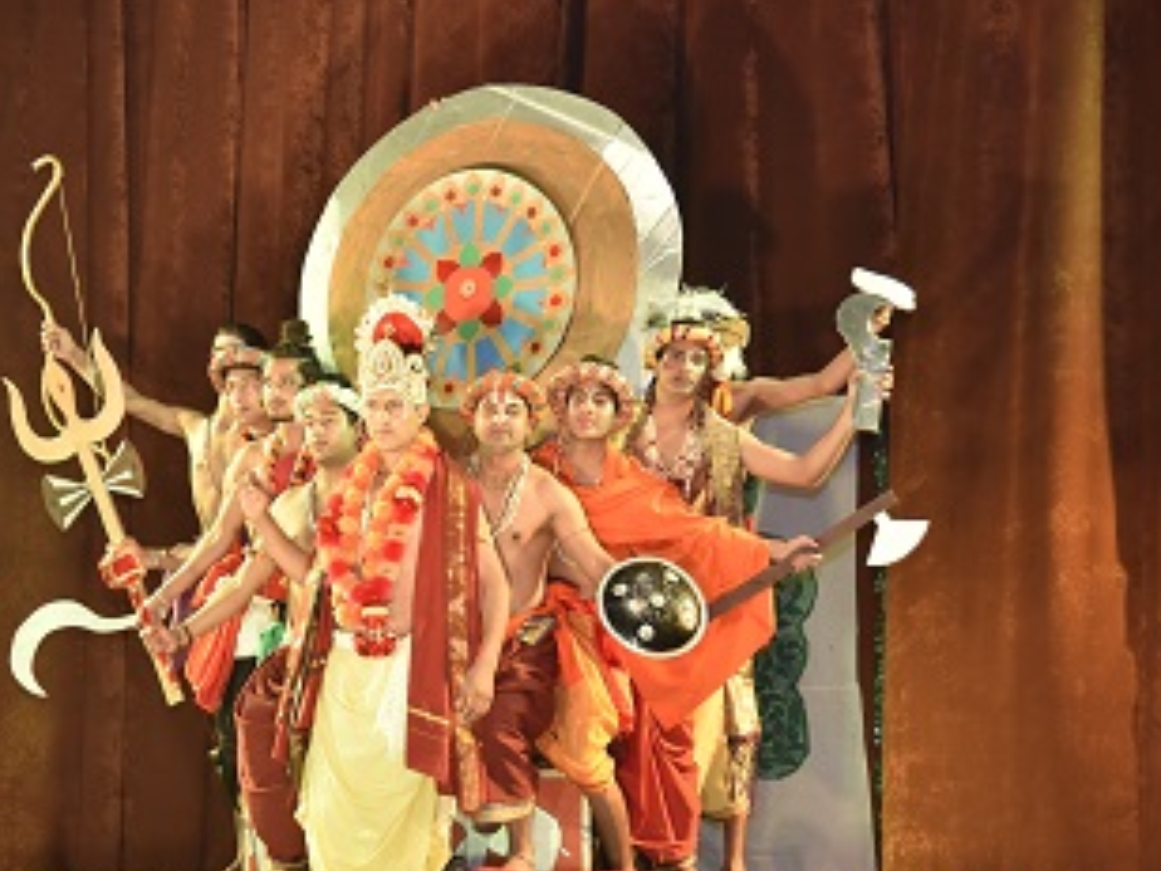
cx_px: 384
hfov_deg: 20.0
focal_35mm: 98
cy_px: 522
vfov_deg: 15.1
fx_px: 3287
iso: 1250
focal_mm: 70
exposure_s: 1/100
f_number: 4
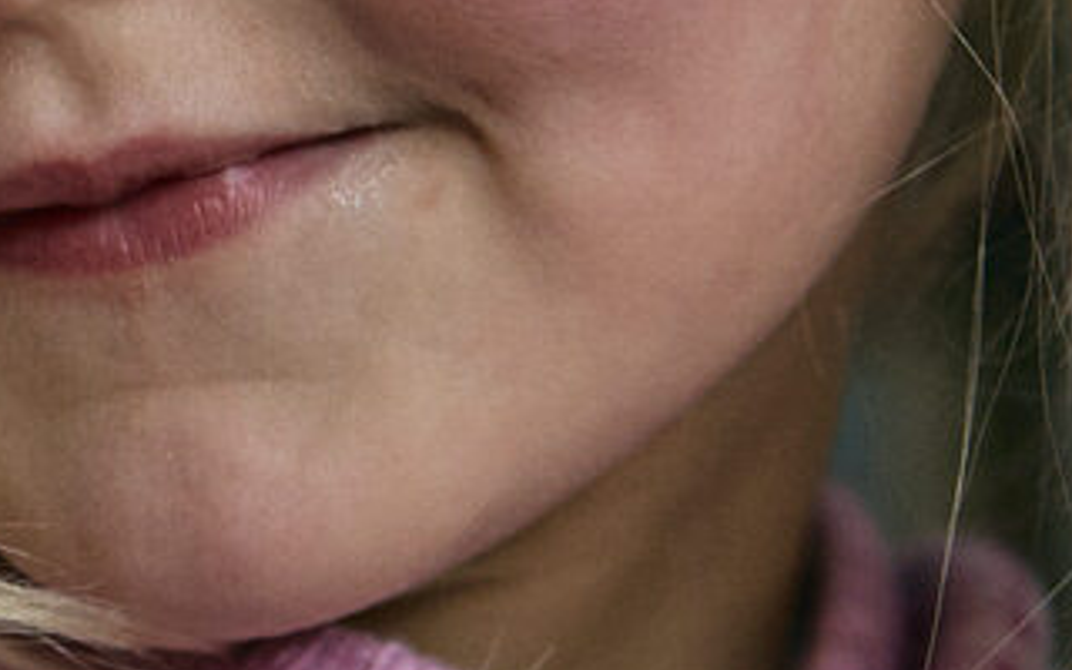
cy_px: 307
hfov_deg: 7.4
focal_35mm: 280
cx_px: -556
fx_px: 8180
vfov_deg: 4.7
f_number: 3.5
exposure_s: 1/160
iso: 500
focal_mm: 55
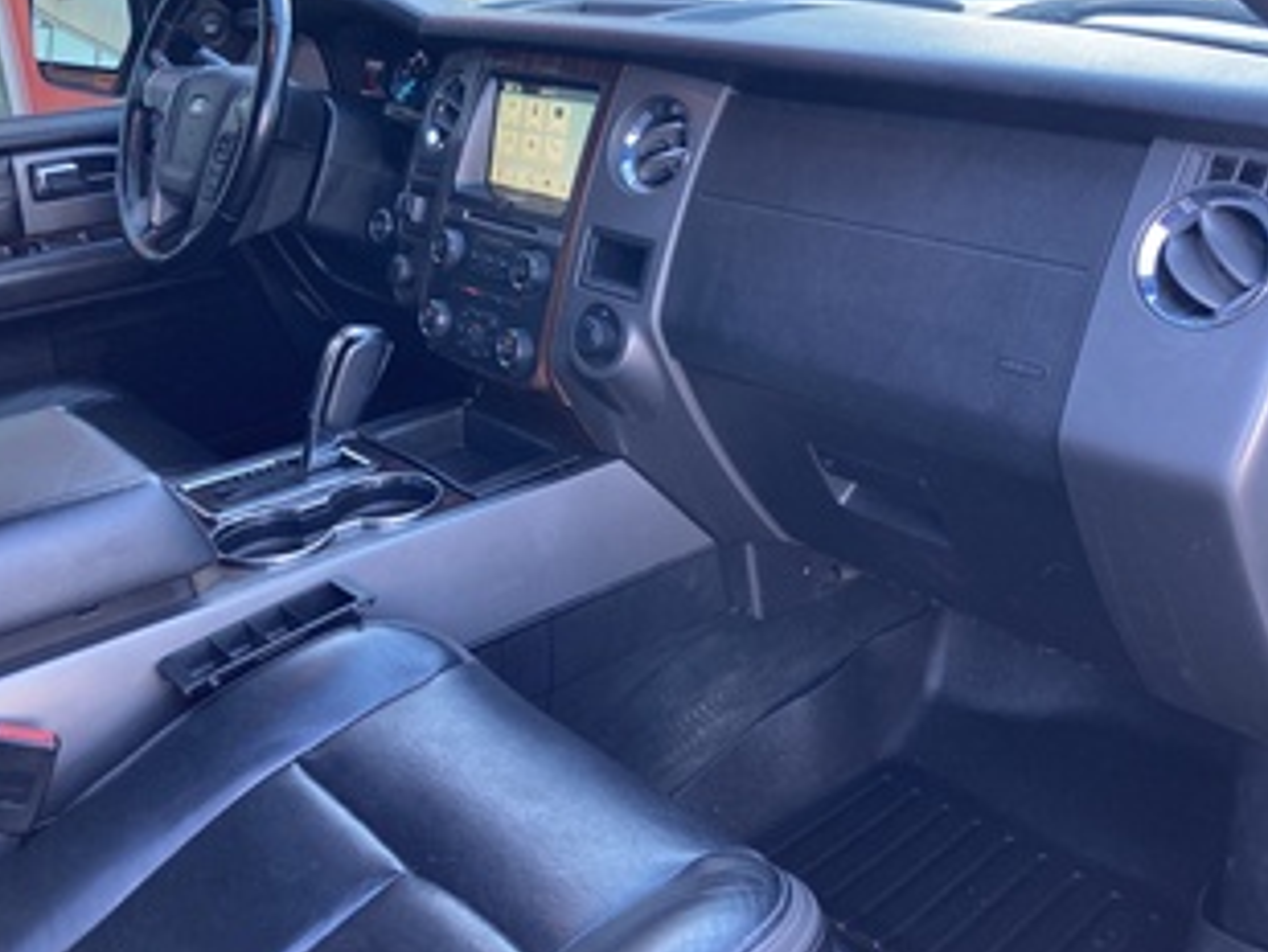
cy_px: 384
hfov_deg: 49.0
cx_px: 628
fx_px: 1392
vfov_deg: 37.6
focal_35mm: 38
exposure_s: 1/78
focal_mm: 3.99
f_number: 1.8
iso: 80
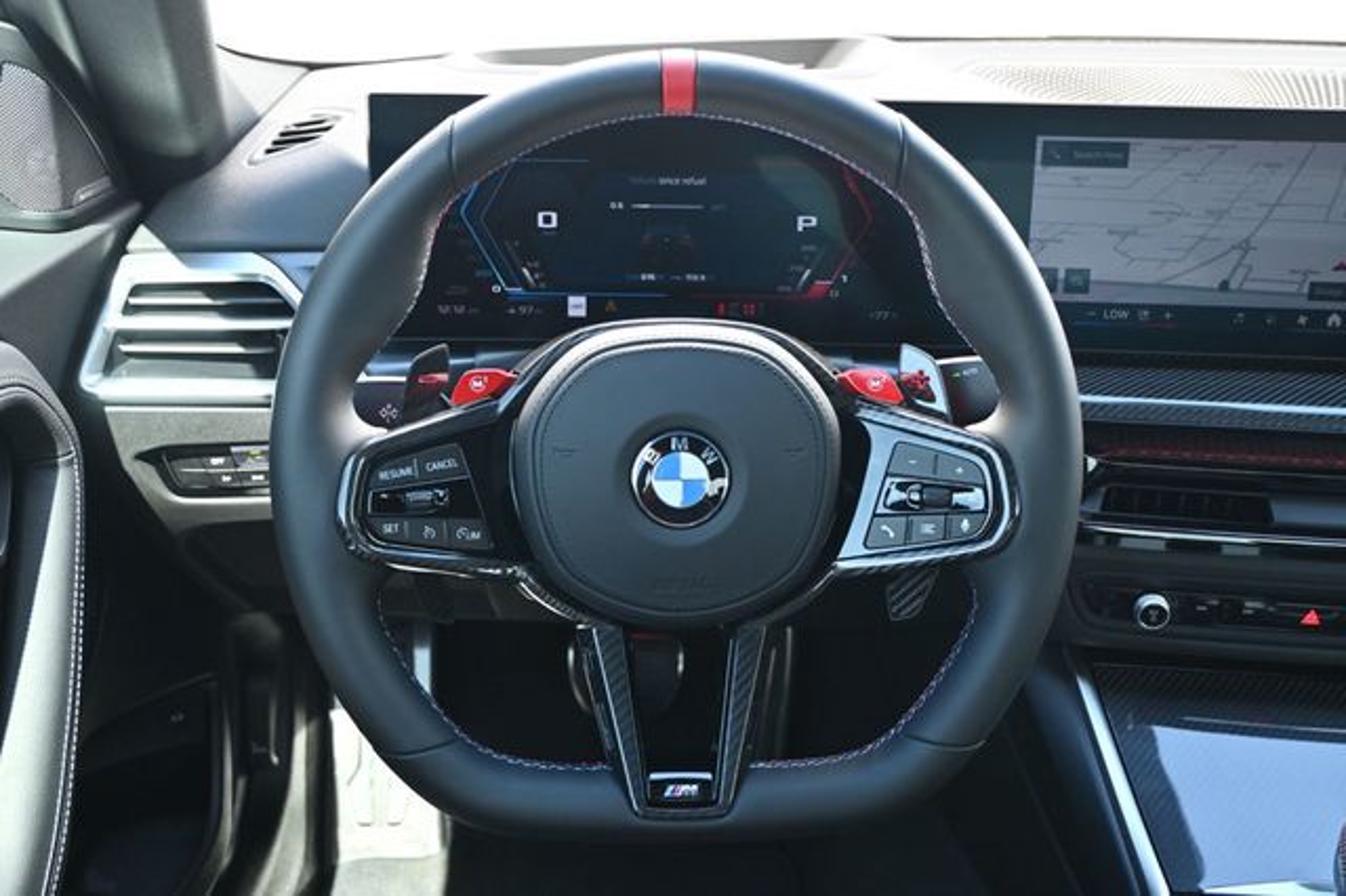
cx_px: 673
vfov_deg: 36.1
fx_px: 1373
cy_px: 448
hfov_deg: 52.2
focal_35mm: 37
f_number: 4.2
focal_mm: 24.5
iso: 560
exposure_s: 1/125
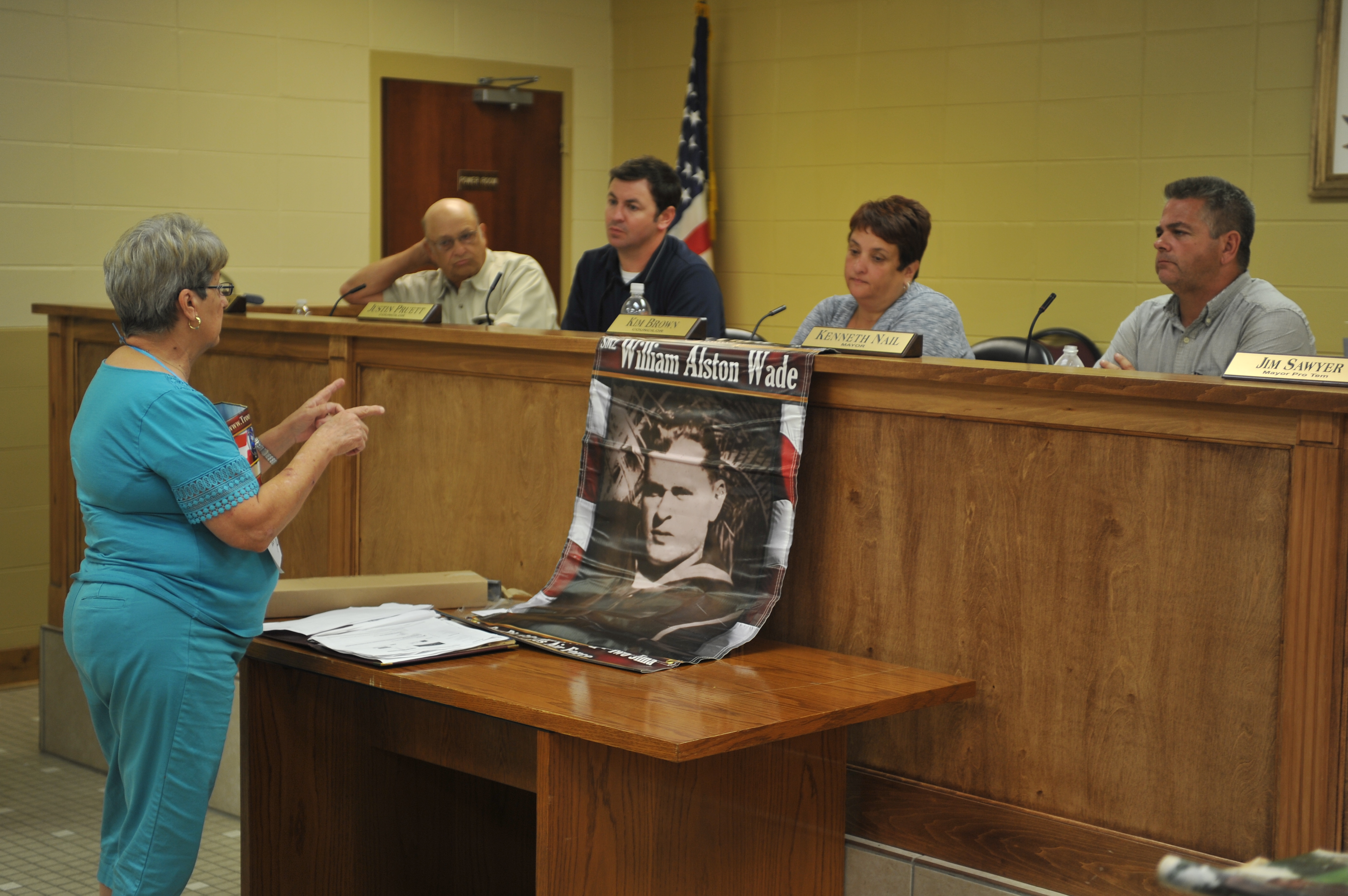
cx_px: 674
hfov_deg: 33.4
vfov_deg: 22.6
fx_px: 2245
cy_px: 448
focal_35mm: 60
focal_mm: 60
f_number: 2.8
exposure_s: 1/125
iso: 500
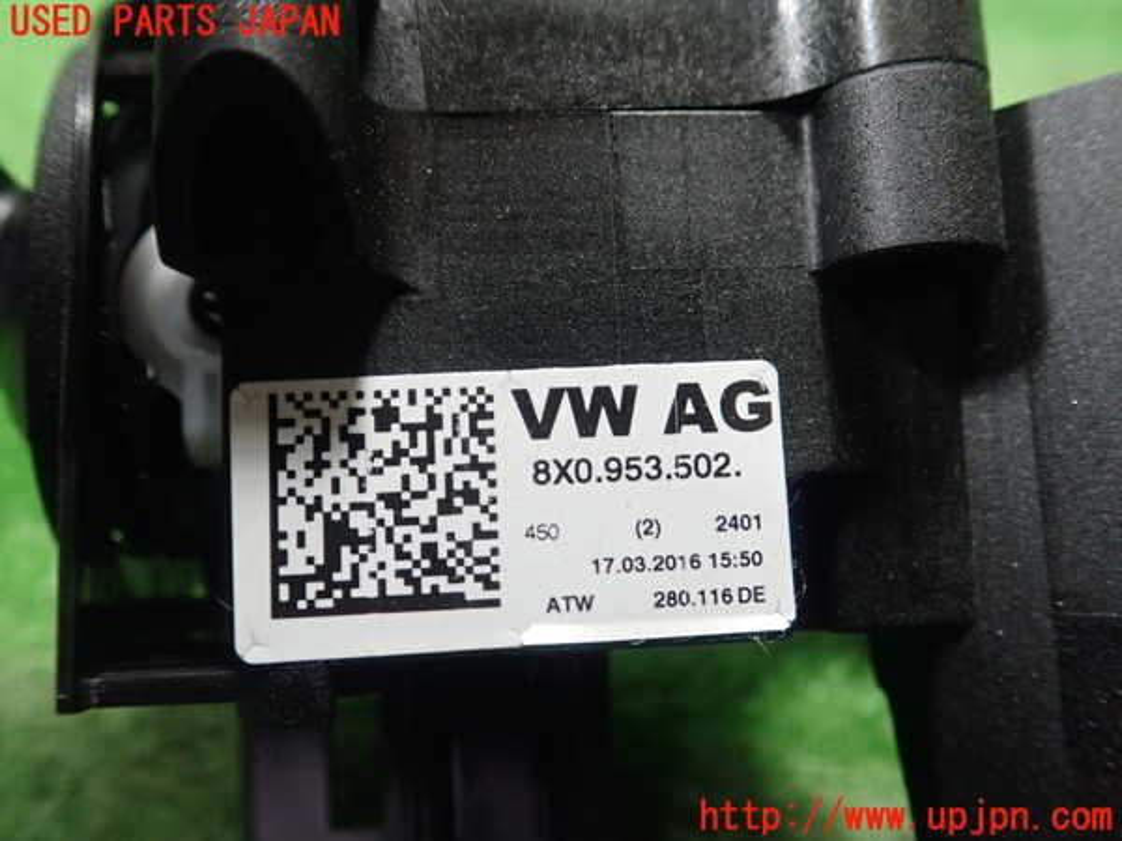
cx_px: 561
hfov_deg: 60.0
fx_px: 972
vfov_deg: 46.8
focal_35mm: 30
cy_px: 420
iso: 640
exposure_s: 1/125
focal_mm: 5.5
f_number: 2.3
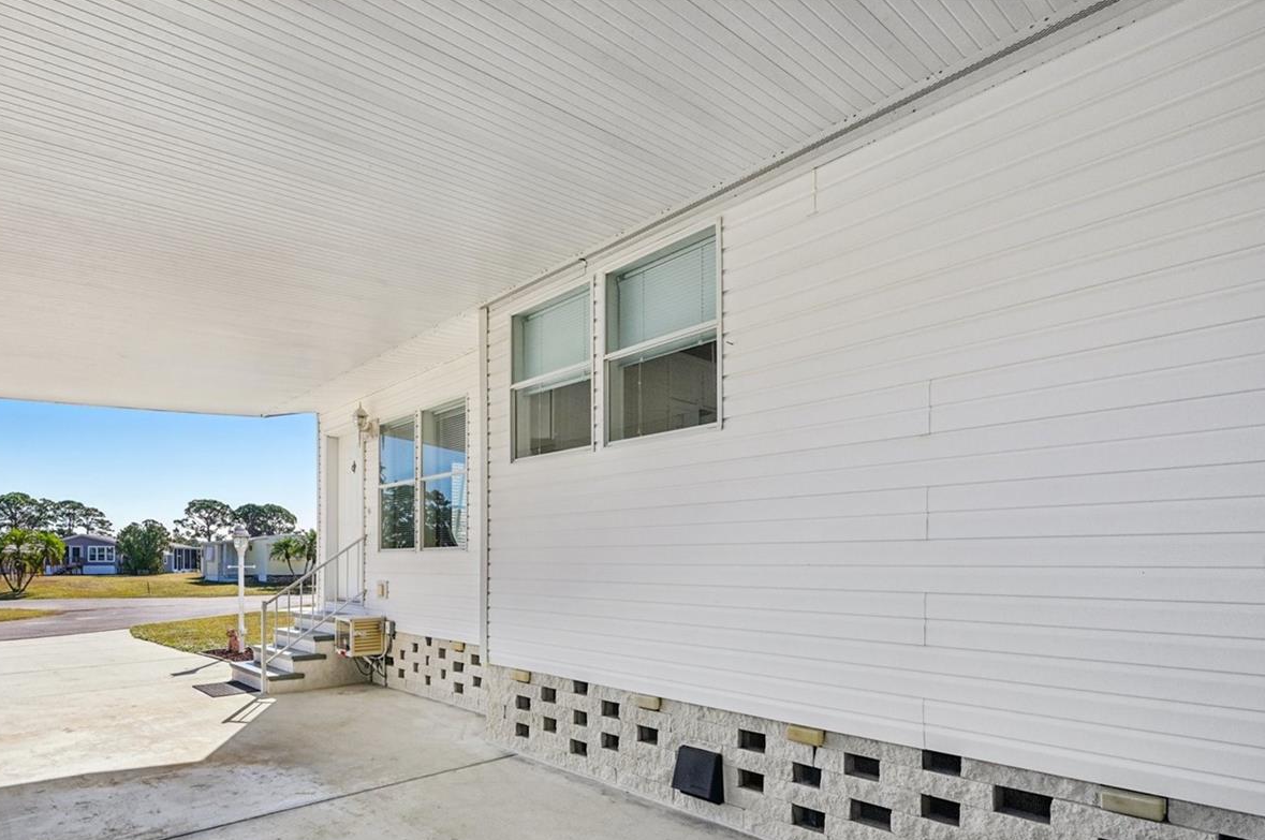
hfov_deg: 85.8
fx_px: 667
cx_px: 501
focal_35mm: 19
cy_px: 564
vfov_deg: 62.7
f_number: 8
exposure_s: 1/800
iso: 400
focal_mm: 14
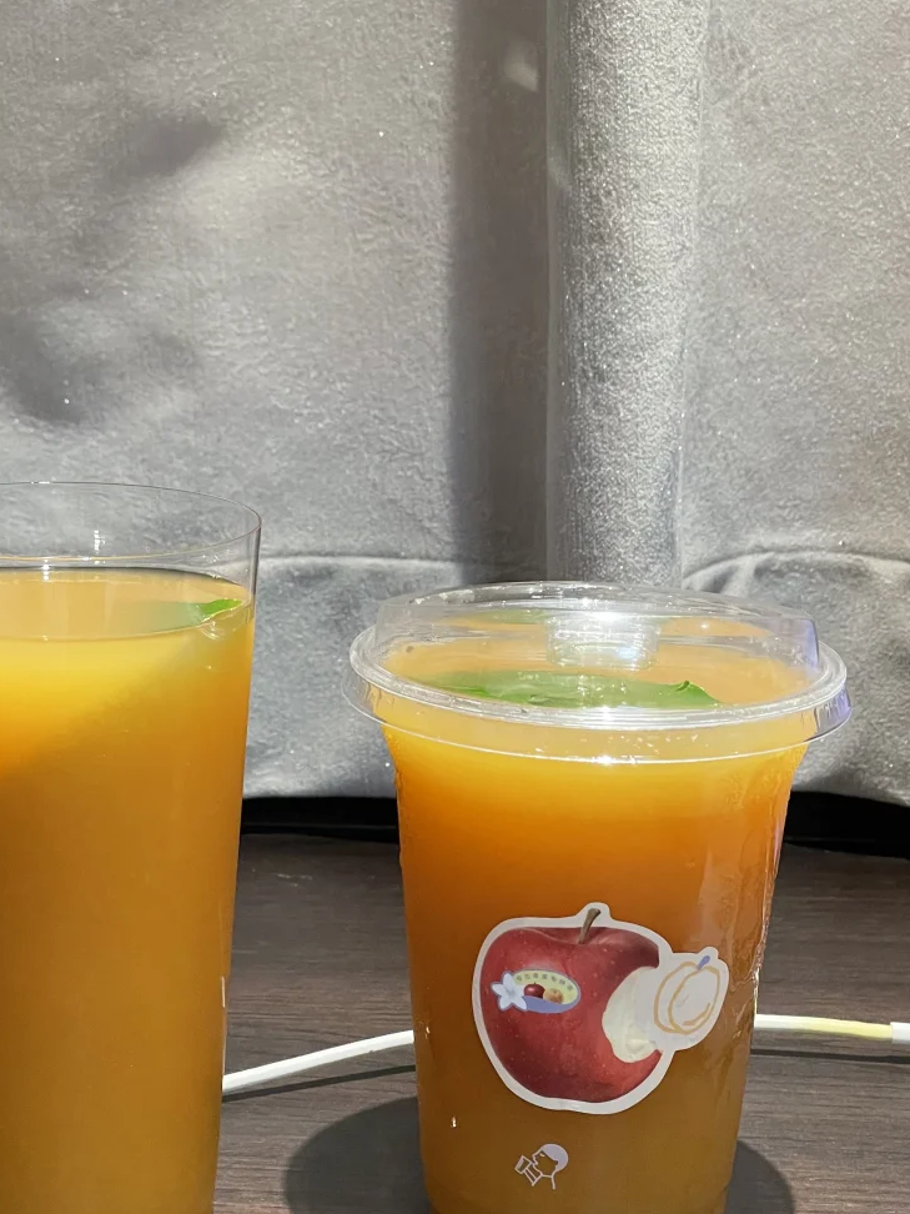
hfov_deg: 19.1
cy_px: 669
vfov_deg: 25.3
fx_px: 2699
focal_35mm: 77
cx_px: 366
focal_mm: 6
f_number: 2
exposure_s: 1/60
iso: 250
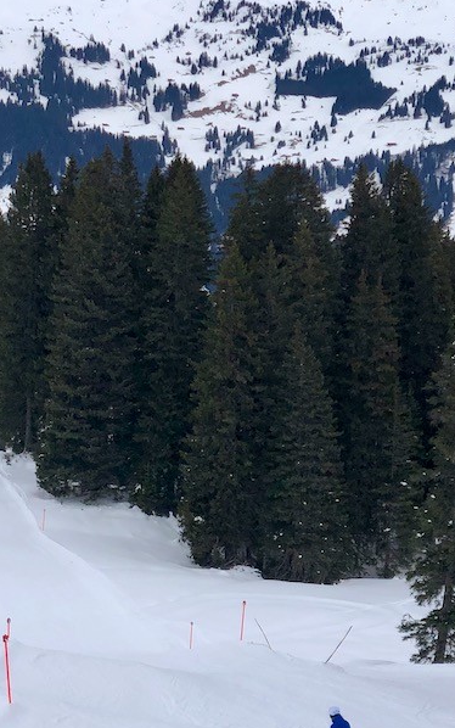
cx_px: 15
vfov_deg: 17.6
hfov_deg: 11.0
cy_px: 541
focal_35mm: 118
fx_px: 2340
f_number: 2.4
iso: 16
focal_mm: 6
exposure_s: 1/774
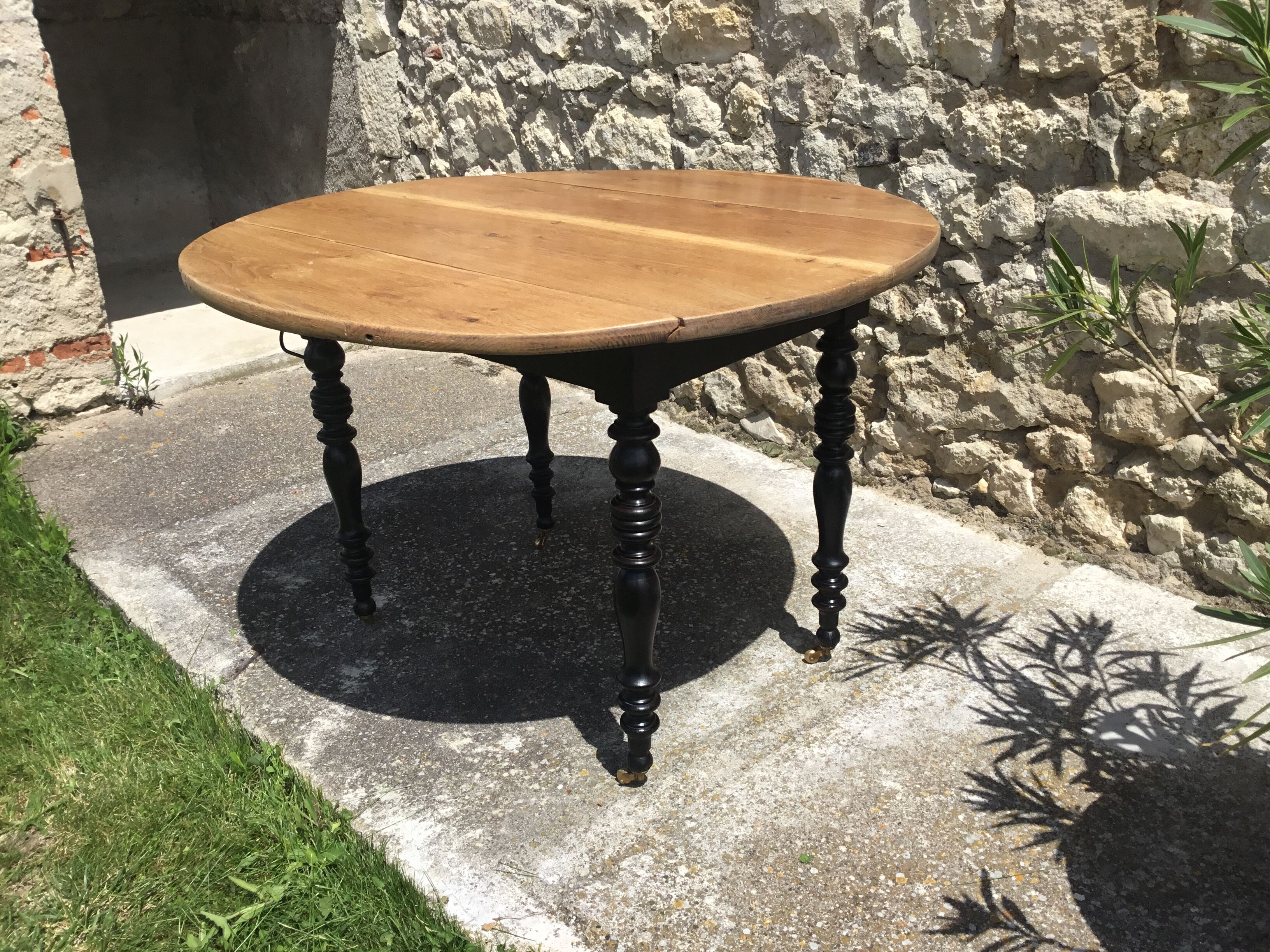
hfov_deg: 58.4
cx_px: 635
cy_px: 476
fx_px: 1137
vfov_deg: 45.4
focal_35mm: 31
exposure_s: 1/1664
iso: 25
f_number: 2.4
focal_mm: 3.3
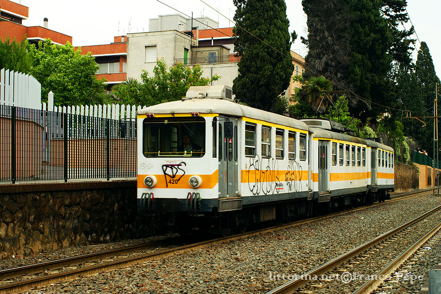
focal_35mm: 68
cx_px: 220
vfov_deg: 20.1
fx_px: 827
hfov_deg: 29.9
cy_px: 147
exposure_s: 1/250
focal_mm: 45
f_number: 6.3
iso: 400
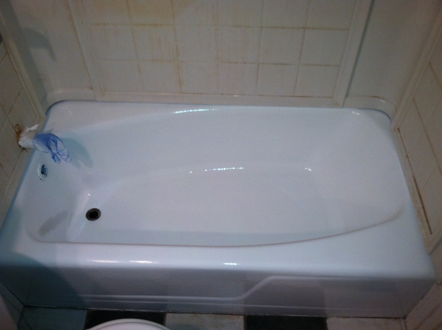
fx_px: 446
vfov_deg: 40.6
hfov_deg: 52.7
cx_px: 221
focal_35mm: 35
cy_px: 165
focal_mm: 3.85
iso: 125
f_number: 2.8
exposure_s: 1/15
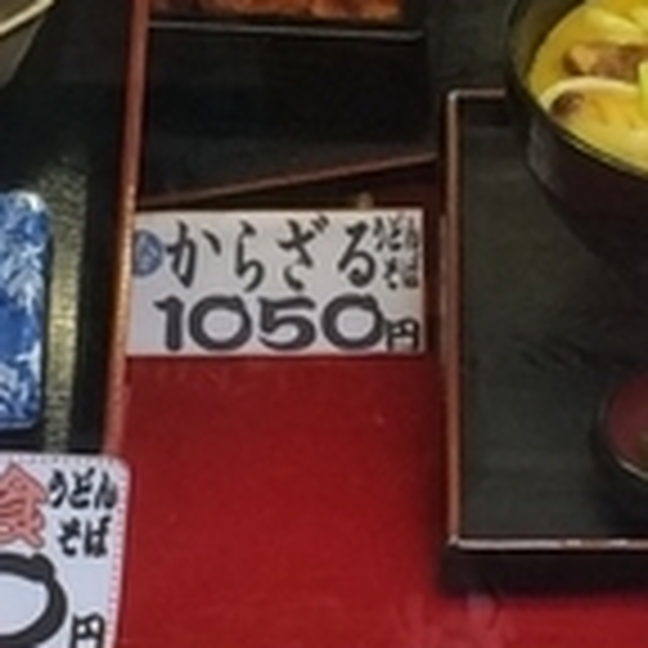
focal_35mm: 214
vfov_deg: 8.2
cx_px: 540
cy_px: 256
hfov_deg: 8.2
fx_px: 4532
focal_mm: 4.15
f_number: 2.2
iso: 64
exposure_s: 1/30
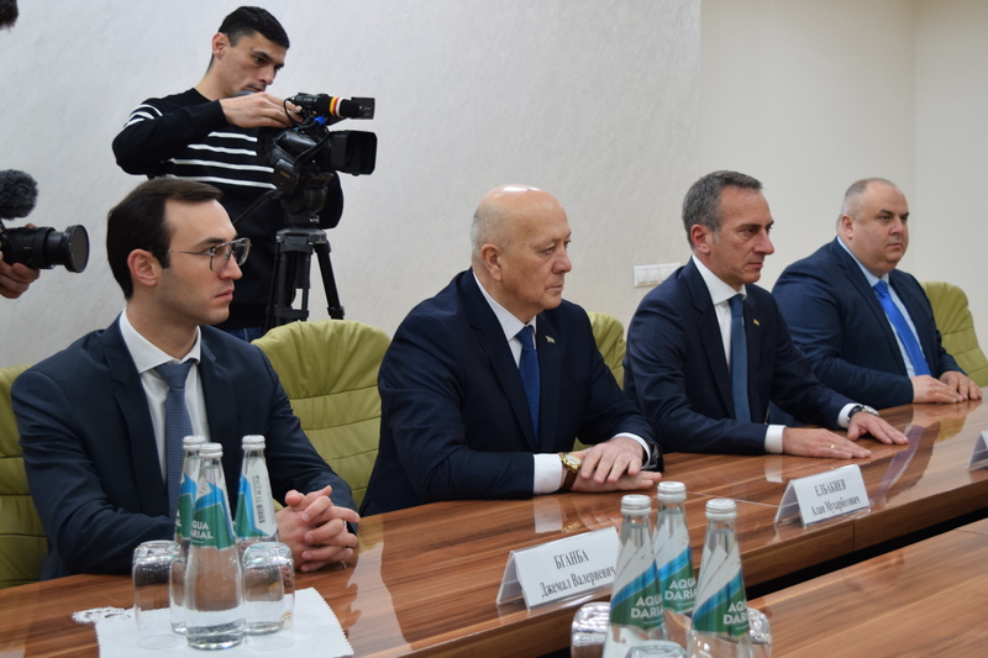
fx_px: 1111
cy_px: 329
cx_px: 494
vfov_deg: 33.0
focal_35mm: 40
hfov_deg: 47.9
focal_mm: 27
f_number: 4
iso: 560
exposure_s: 1/60
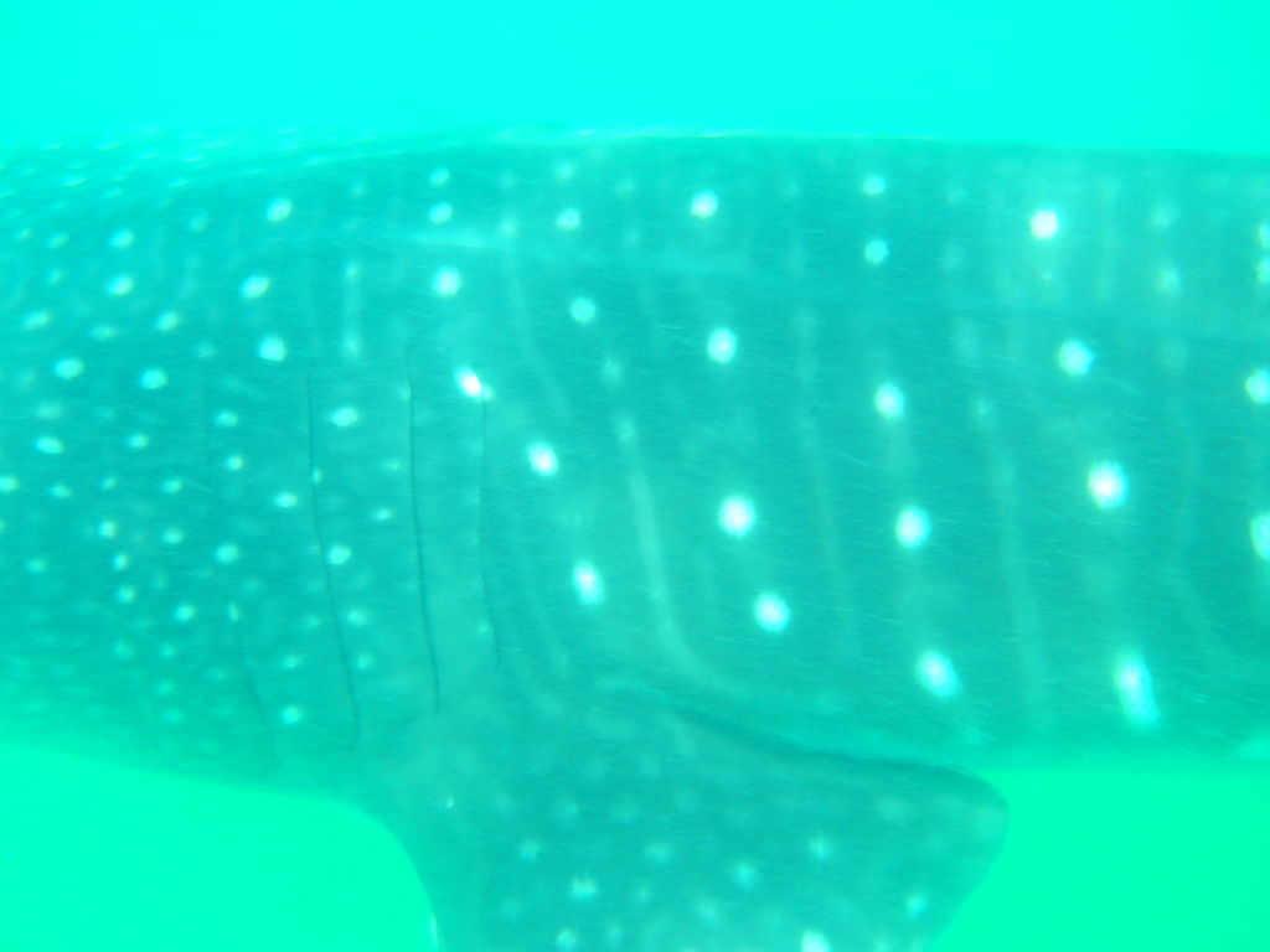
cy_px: 476
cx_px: 635
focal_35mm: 34
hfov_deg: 54.0
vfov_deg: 41.8
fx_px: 1247
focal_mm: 5.7
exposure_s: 1/29.8
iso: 50
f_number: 4.9
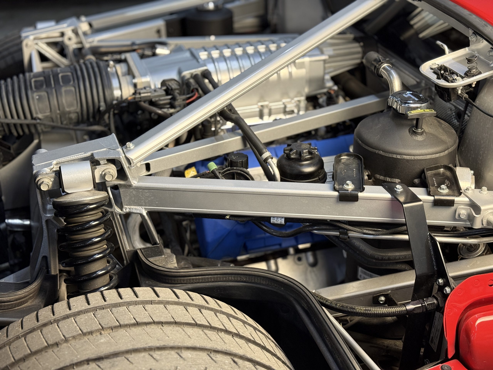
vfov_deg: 30.3
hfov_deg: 39.7
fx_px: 684
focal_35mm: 48
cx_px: 246
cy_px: 185
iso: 250
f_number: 1.78
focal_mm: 6.76
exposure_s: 1/33
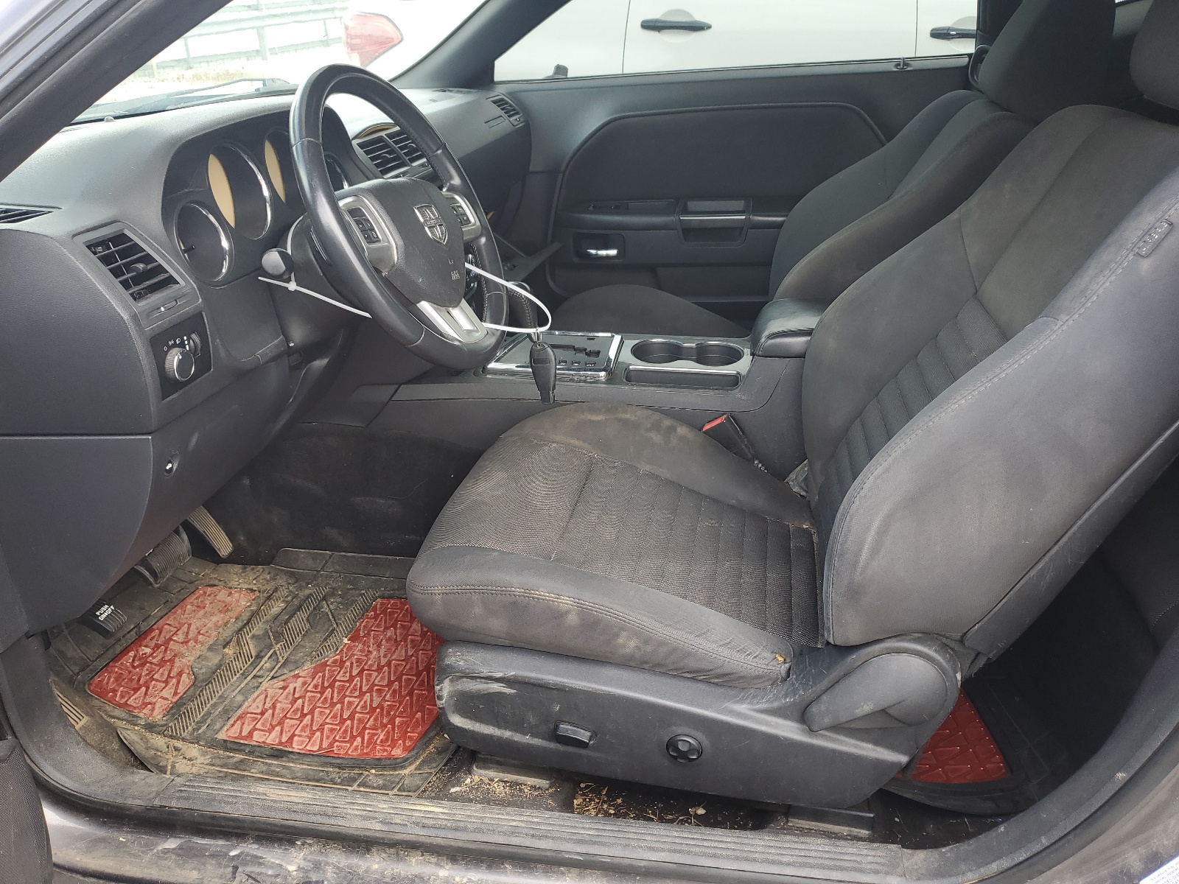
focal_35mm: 26
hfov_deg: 67.3
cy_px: 442
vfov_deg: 53.1
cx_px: 590
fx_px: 886
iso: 50
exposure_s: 1/141
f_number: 1.5
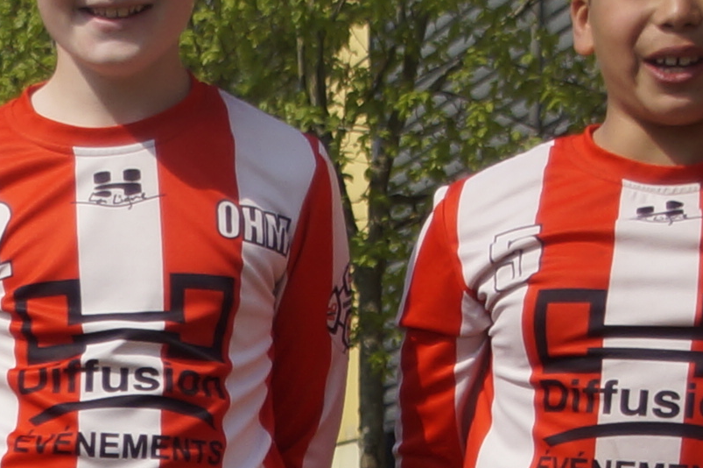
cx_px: -117
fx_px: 6205
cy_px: 951
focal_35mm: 318
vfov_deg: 4.3
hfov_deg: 6.4
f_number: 4.5
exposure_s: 1/2000
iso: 125
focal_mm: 35
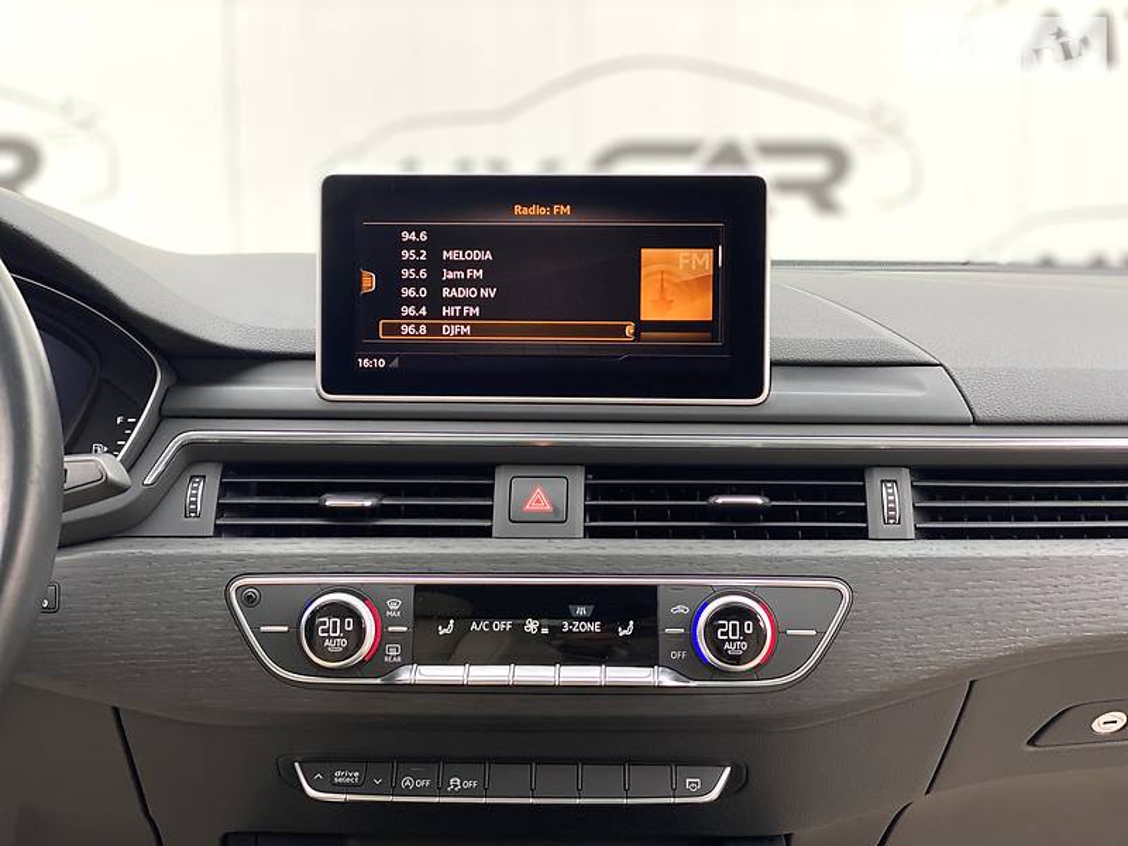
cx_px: 564
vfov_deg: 28.0
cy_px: 423
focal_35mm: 52
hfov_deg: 36.8
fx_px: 1694
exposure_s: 1/98
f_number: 2
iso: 100
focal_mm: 6
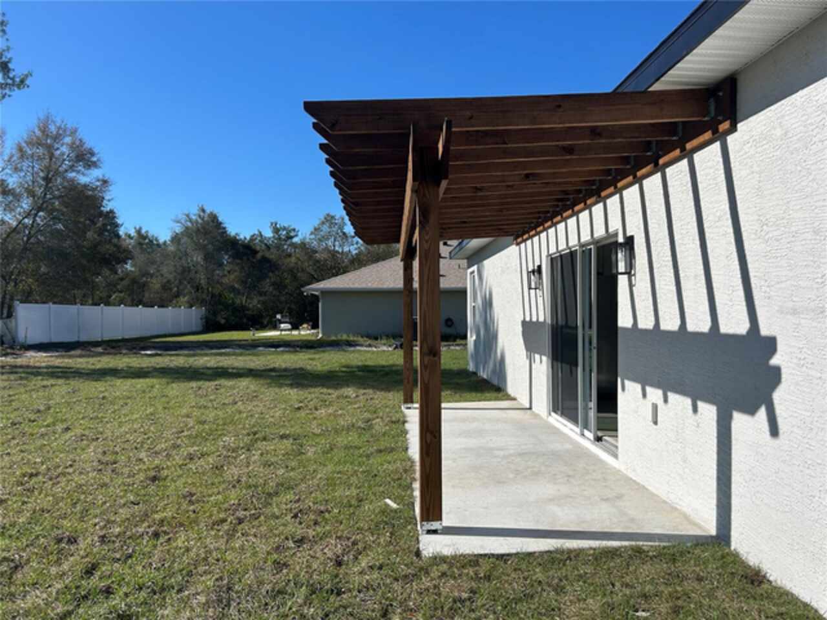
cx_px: 414
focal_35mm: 26
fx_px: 621
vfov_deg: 53.1
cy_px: 310
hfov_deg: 67.3
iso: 50
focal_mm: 5.7
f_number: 1.5
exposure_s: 1/6211
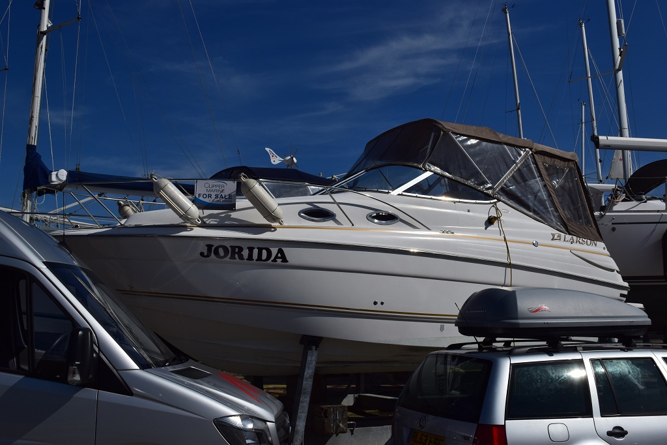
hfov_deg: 49.6
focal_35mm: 39
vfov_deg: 34.2
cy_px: 222
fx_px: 722
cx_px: 334
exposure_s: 1/2000
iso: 200
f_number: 11
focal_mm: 26
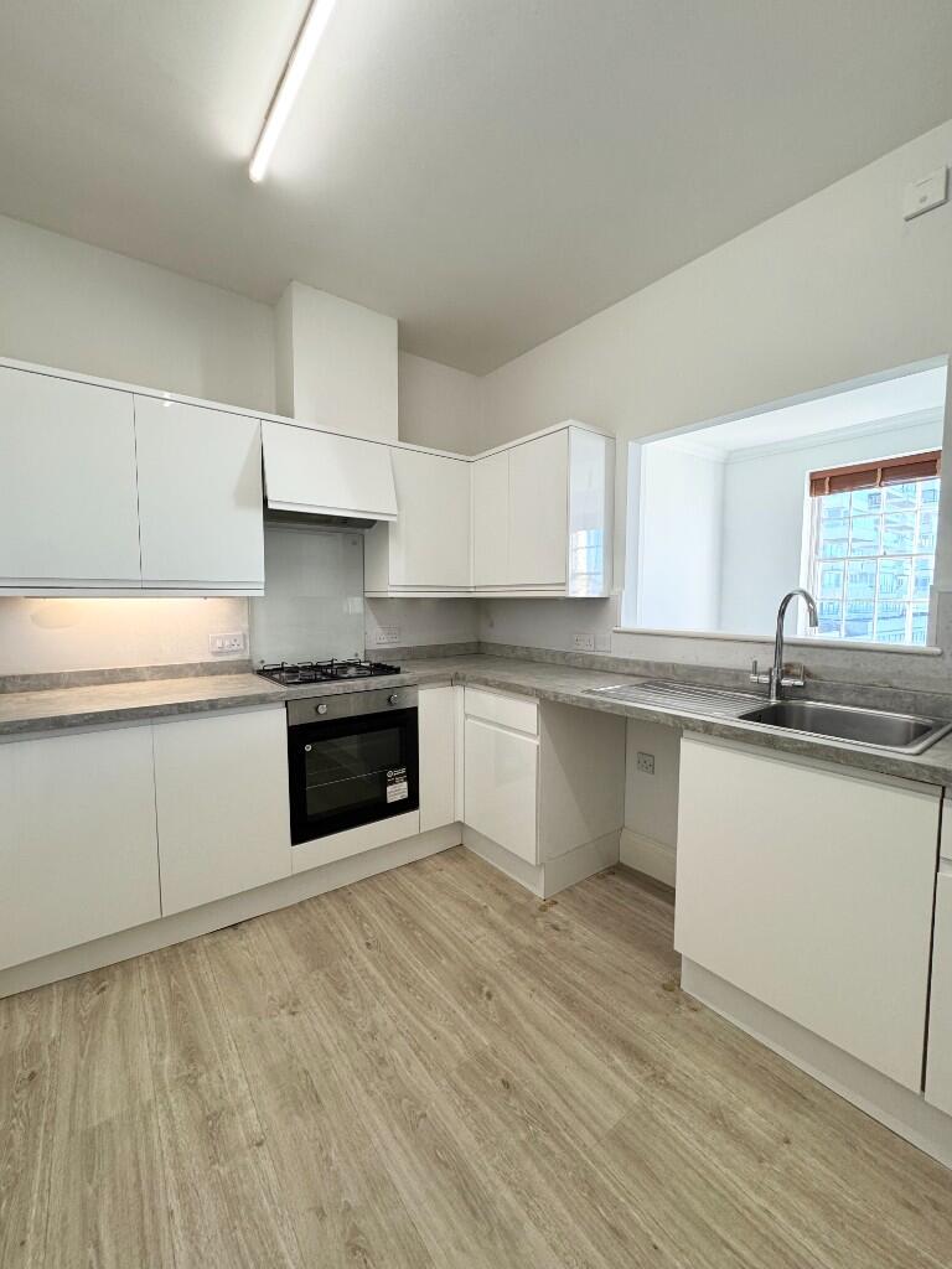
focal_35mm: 14
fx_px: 513
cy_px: 634
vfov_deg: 102.1
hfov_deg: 85.7
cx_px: 476
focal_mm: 2.22
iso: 160
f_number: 2.2
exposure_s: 1/100
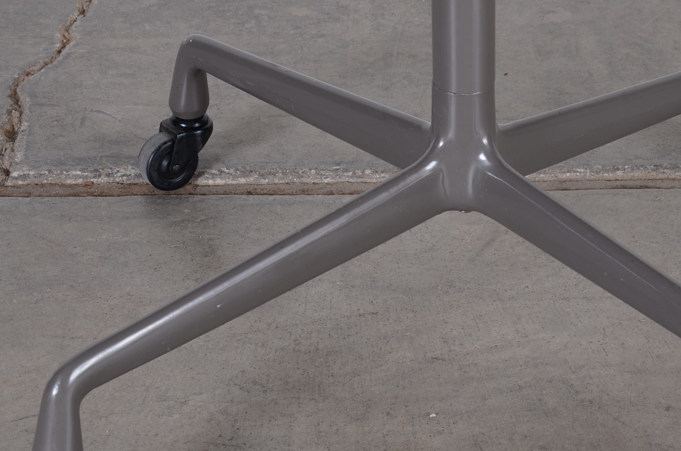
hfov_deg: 18.6
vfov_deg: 12.4
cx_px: 446
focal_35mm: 110
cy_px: 302
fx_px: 2076
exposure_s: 1/100
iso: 100
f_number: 10
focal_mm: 52
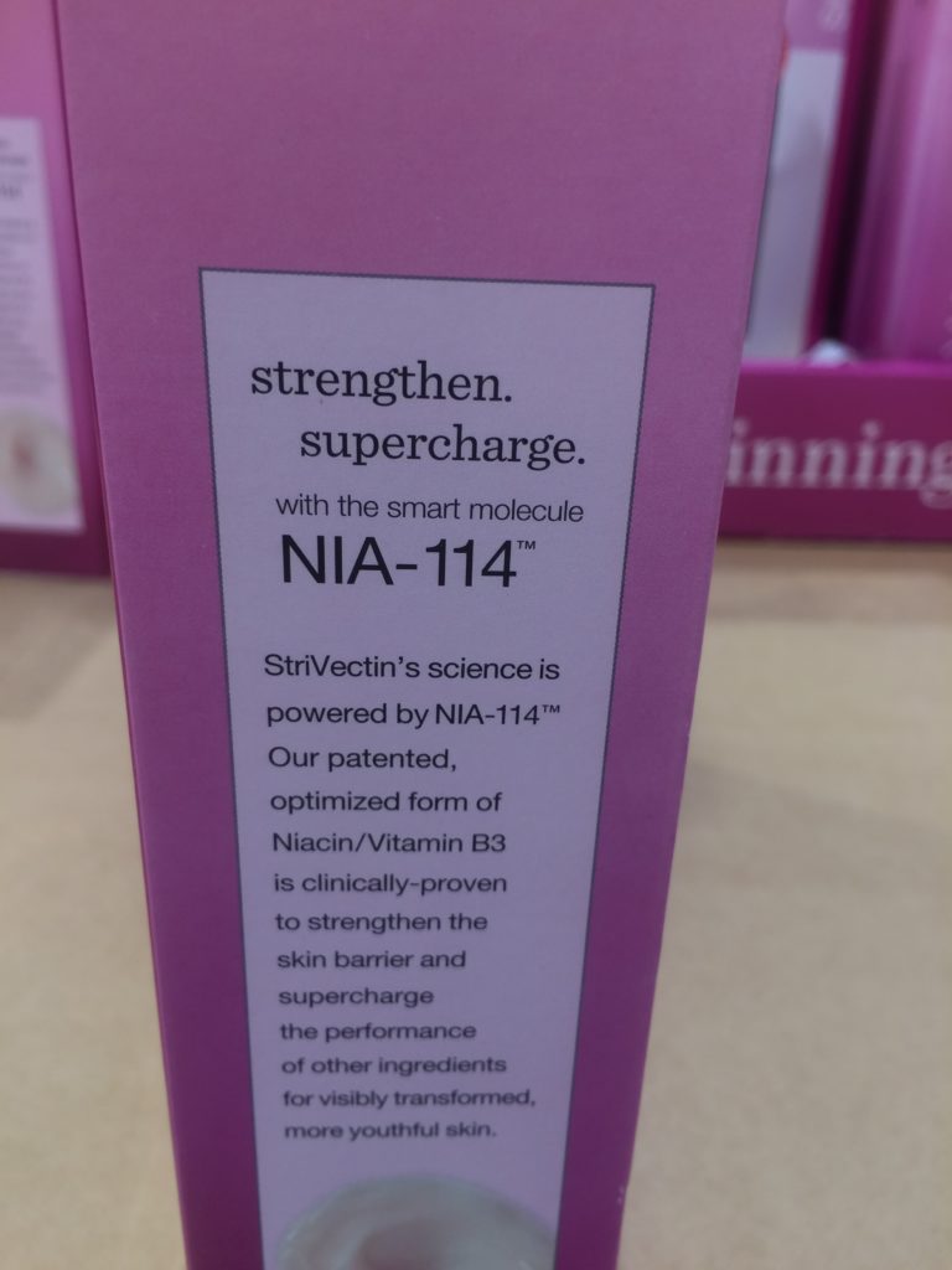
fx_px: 1063
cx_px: 476
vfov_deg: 61.7
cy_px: 635
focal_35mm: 29
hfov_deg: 48.2
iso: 50
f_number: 2.2
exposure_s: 1/30
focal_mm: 4.15
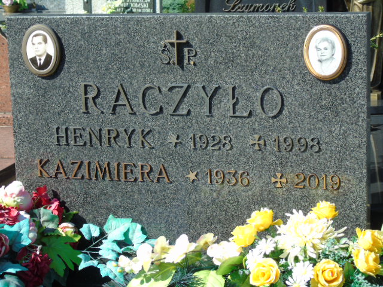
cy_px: 144
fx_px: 1040
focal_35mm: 94
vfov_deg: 15.7
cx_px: 192
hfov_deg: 20.9
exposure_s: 1/250
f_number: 4.3
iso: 80
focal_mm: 17
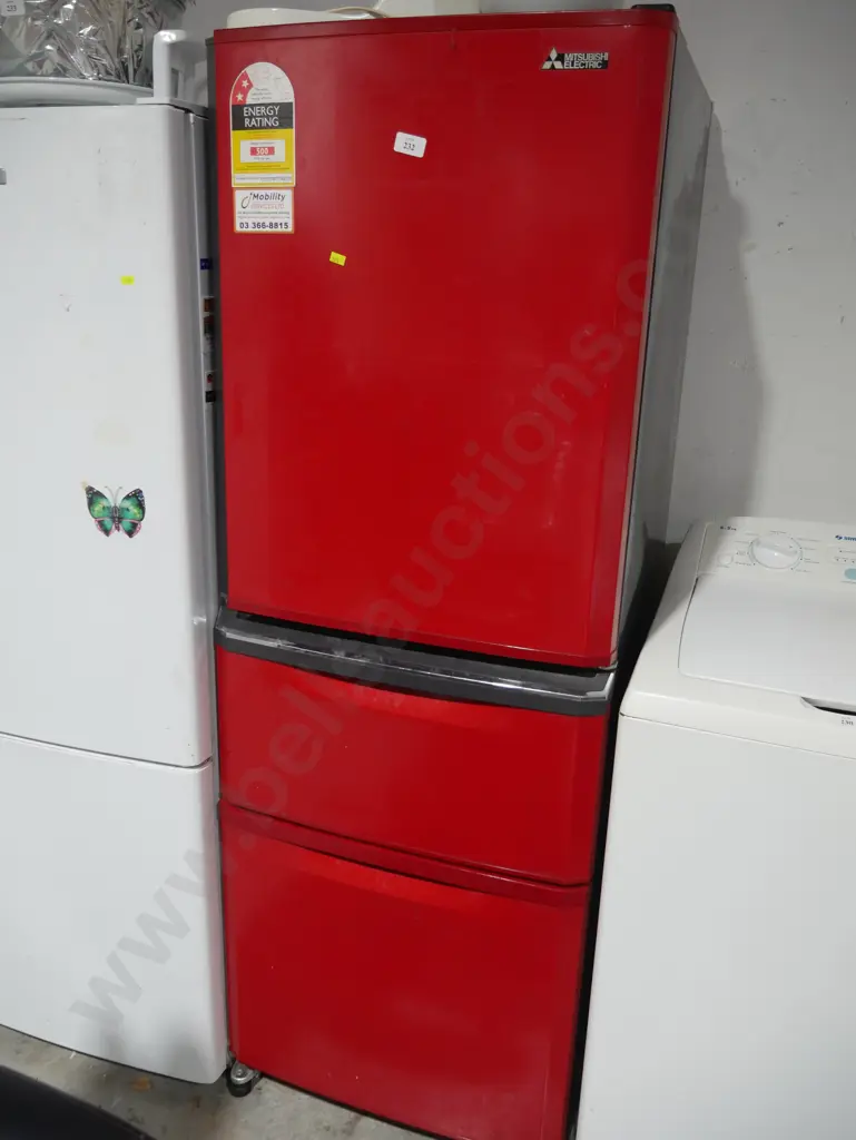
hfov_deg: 49.8
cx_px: 428
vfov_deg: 63.4
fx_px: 922
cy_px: 570
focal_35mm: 28
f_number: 3.5
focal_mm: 14
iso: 320
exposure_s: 1/60
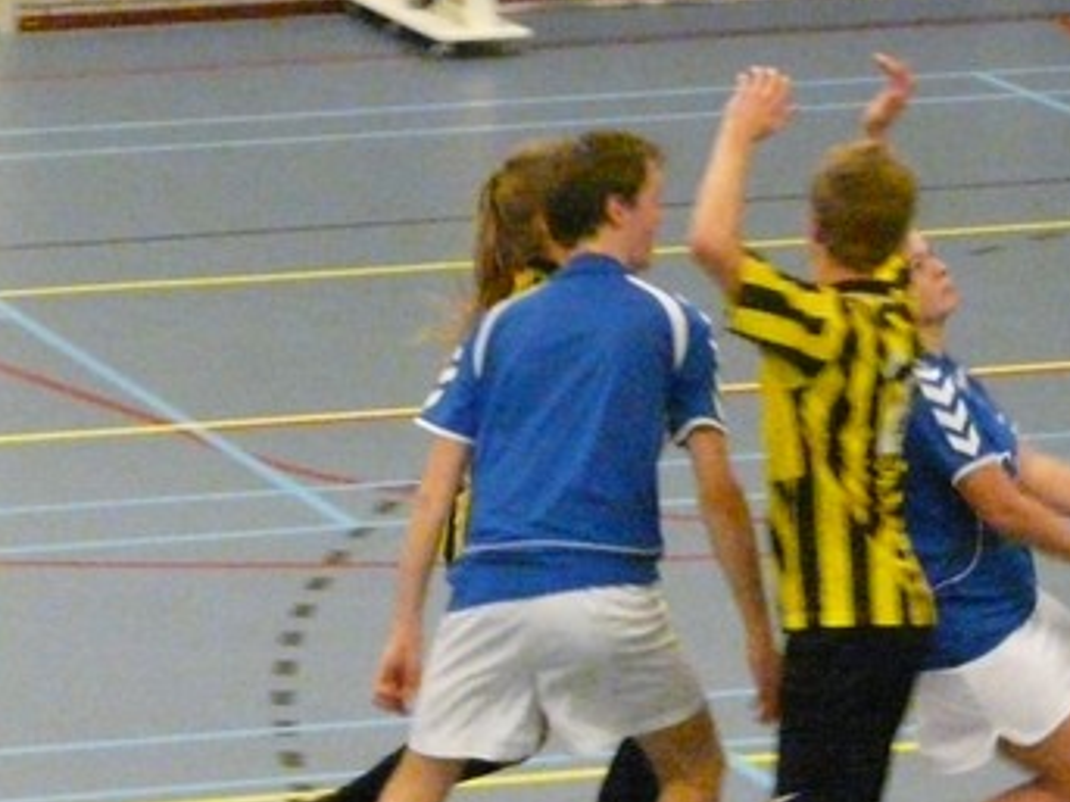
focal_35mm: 287
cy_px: 752
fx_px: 8868
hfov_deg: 6.9
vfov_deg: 5.2
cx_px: 172
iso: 1000
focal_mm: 15.8
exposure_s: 1/80
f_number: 3.6
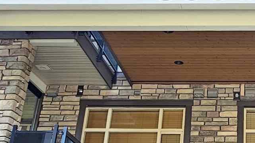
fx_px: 460
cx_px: 239
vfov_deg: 17.6
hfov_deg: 29.5
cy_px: 29
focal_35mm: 68
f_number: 2.2
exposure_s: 1/100
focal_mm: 2.2
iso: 125
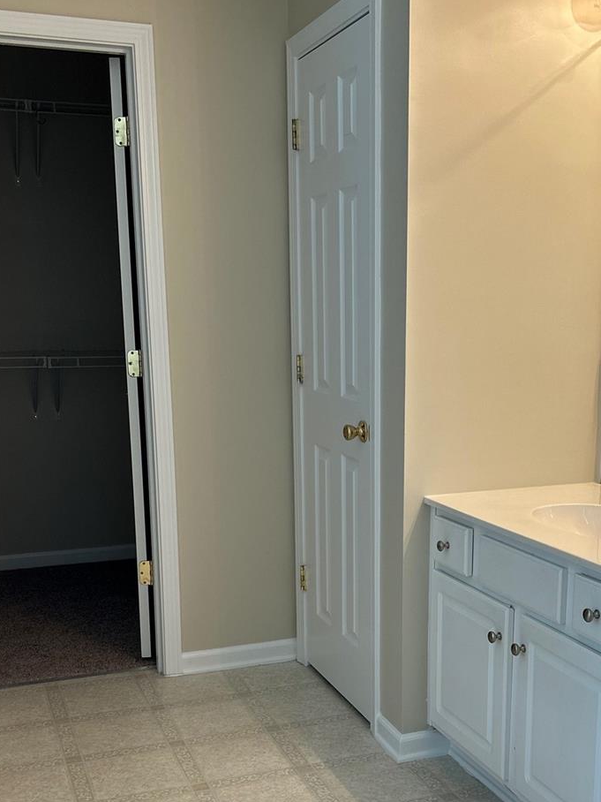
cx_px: 347
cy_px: 535
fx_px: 1019
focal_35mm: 44
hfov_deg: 32.8
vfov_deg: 42.4
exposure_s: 1/120
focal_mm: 5.7
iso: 80
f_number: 1.5
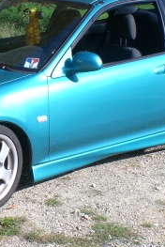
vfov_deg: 21.2
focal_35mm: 96
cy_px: 100
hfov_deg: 14.2
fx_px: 658
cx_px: 28
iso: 50
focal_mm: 6.3
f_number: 4.4
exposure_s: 1/250
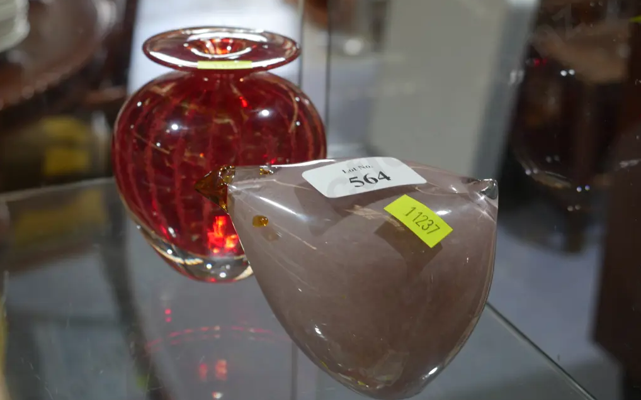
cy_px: 208
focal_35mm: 64
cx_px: 320
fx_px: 1118
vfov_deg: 20.3
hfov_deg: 32.0
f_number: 5.4
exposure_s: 1/60
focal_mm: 30
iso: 400
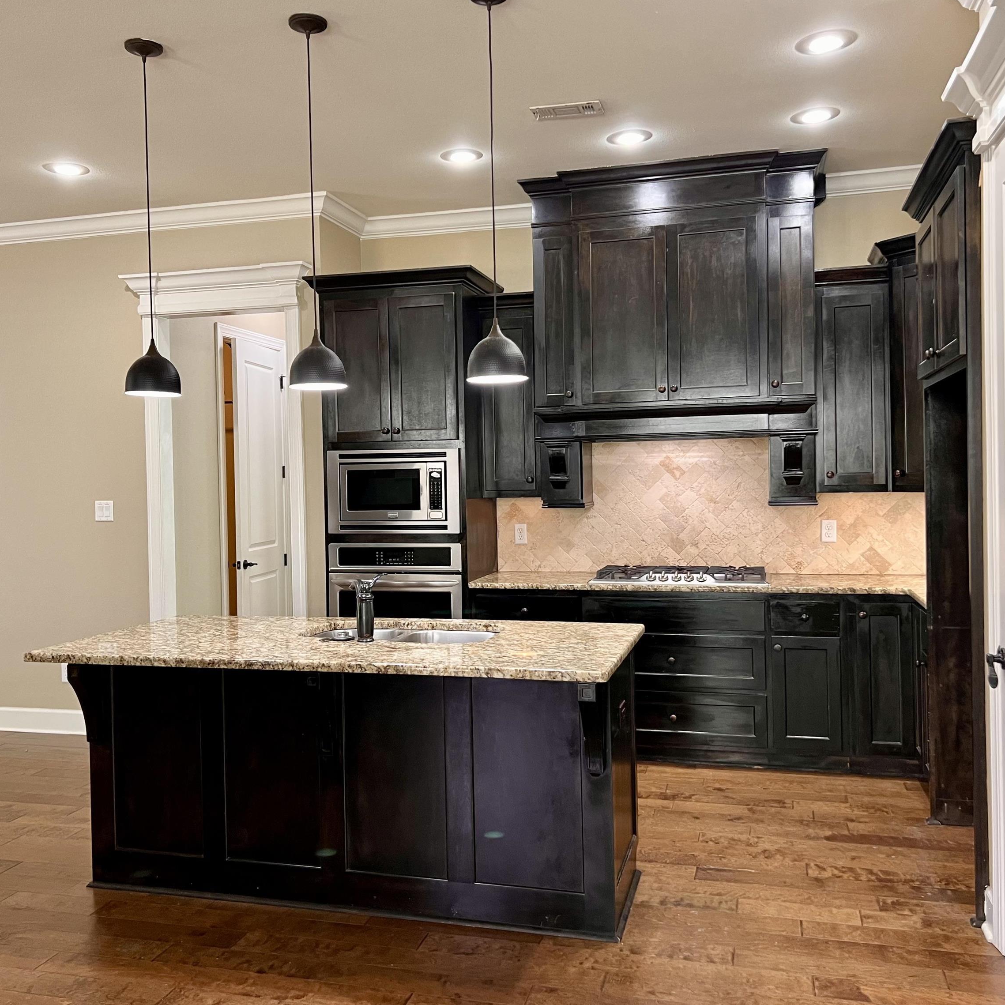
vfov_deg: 52.5
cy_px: 498
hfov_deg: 52.5
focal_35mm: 31
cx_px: 478
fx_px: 1018
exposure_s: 1/60
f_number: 1.5
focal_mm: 5.7
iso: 125
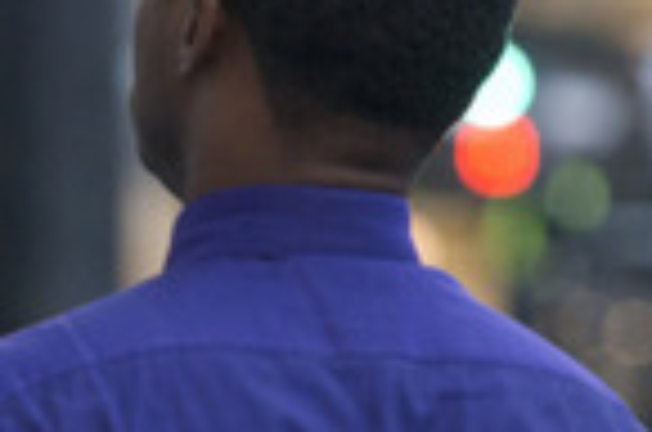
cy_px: 567
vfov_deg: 1.9
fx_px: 13156
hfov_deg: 2.8
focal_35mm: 728
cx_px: -117
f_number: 2.8
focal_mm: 135
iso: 1250
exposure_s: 1/125
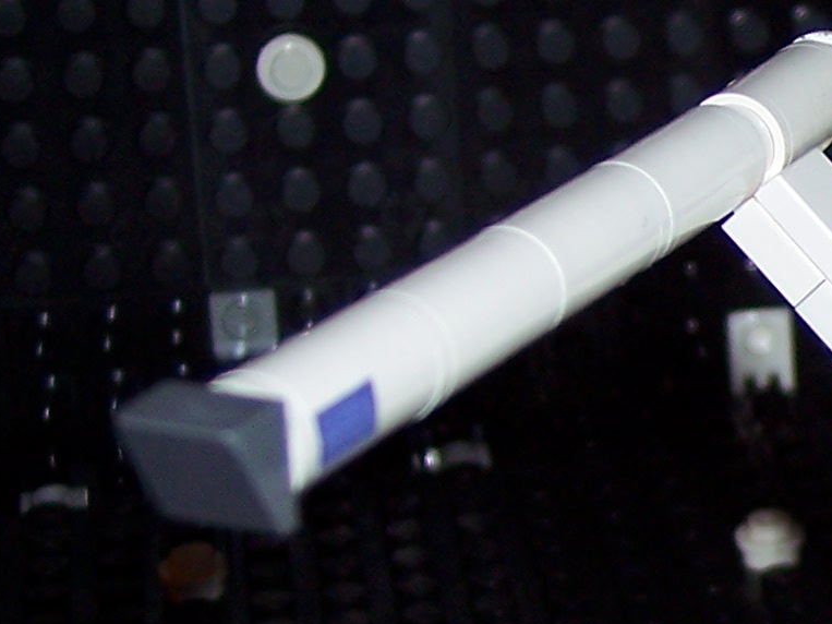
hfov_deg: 12.7
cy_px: 400
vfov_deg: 10.2
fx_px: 3509
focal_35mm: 146
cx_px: 1305
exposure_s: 1/60
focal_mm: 8
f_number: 2.8
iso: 100
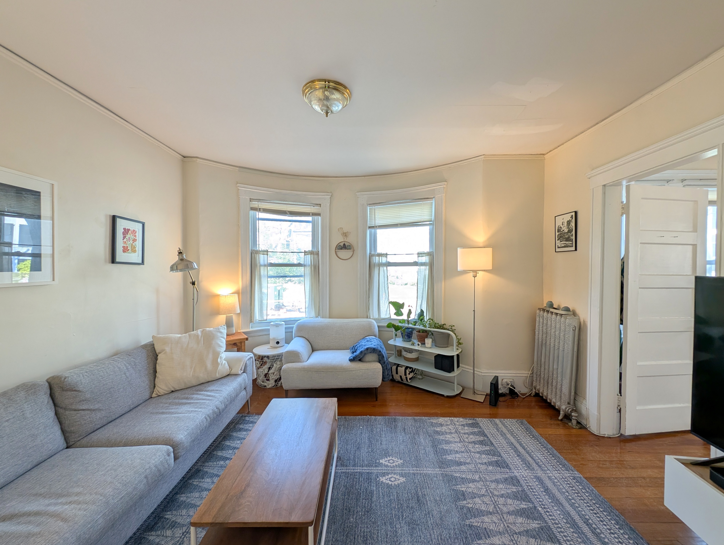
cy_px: 272
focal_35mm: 12
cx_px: 362
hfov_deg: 110.5
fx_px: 251
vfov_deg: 94.6
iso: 57
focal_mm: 2.23
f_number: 1.95
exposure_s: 1/60
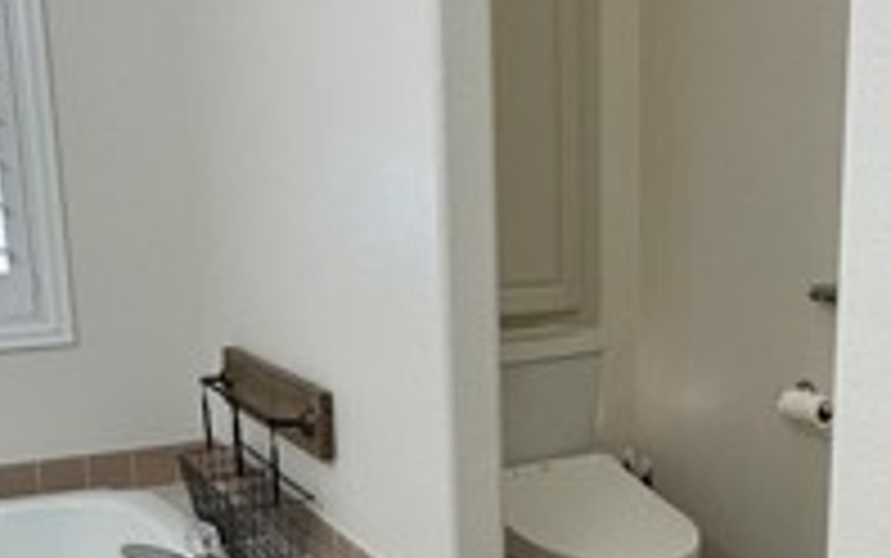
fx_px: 1166
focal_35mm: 48
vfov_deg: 26.6
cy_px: 418
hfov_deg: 41.6
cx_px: 549
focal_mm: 2.22
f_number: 2.2
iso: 100
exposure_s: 1/120
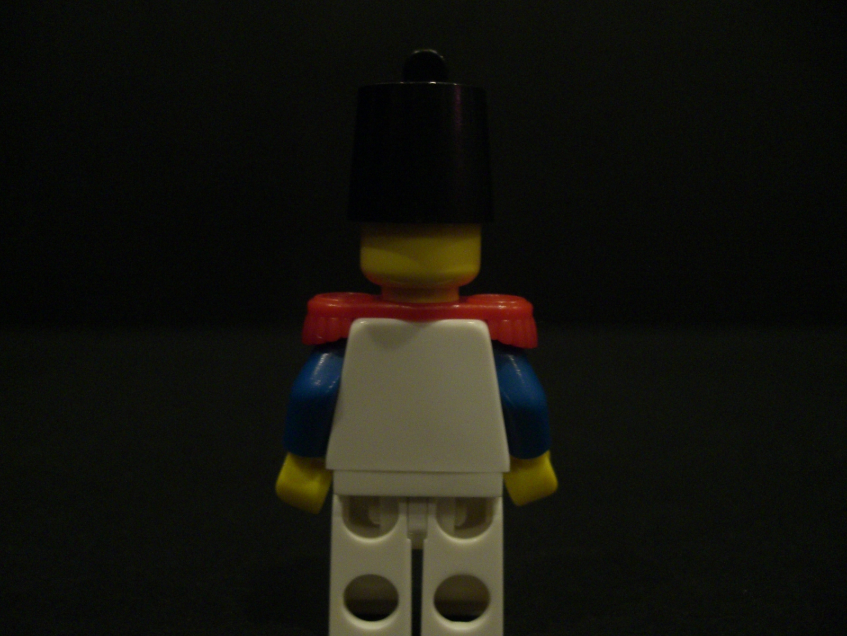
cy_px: 318
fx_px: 930
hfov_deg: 49.0
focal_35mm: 38
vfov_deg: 37.7
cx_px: 424
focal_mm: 6.3
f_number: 3.1
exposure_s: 1/8
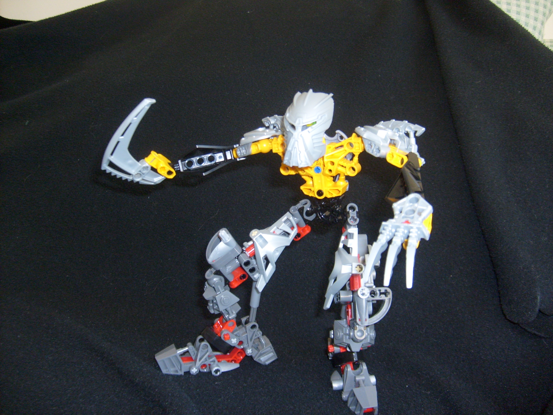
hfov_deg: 52.6
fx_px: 559
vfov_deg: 40.7
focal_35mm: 35
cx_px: 276
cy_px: 208
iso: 100
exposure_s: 1/45
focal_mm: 5.8
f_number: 2.8
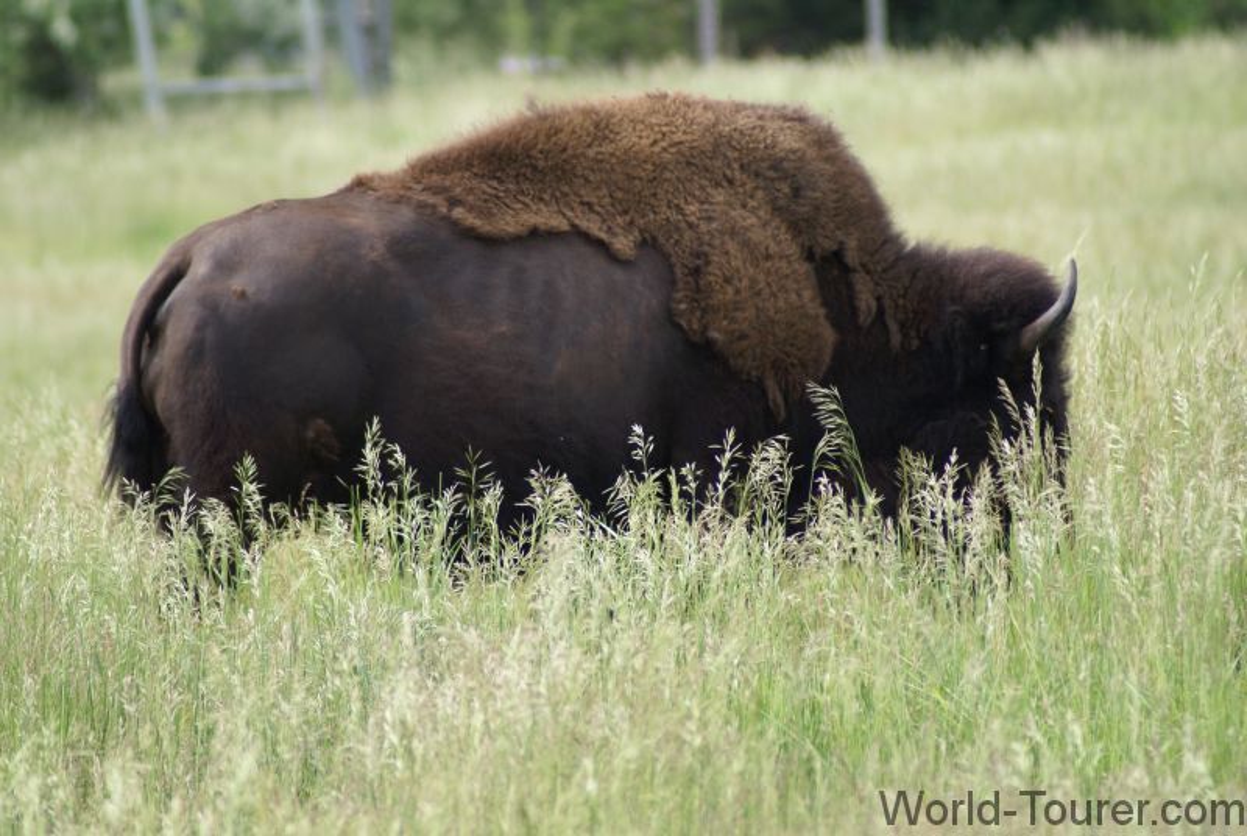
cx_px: 624
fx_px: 15610
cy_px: 418
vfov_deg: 3.1
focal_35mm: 450
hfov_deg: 4.6
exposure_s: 1/500
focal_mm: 300
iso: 320
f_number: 5.6
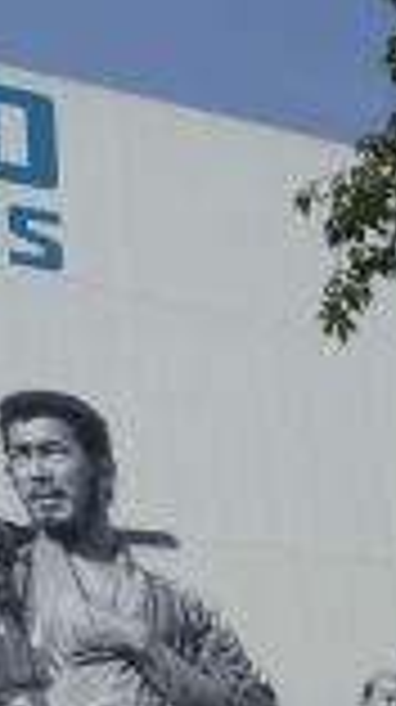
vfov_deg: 22.2
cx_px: 194
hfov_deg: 12.7
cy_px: 567
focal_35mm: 95
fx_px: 1778
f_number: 4.4
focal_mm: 6.3
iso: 50
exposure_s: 1/500
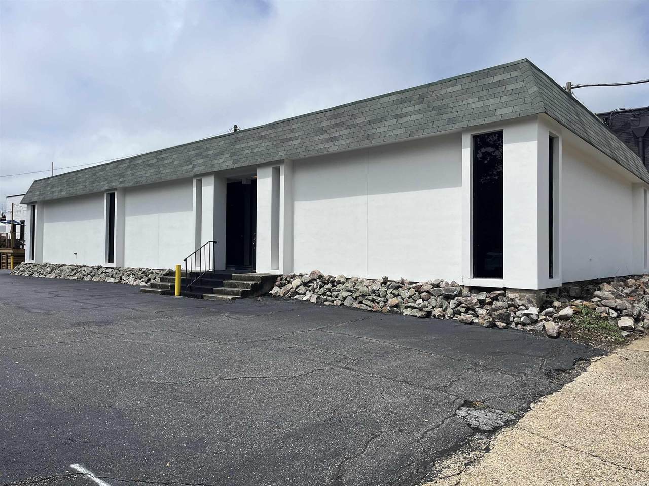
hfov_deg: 67.3
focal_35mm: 26
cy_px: 243
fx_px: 487
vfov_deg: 53.1
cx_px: 324
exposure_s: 1/6173
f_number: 1.6
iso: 50
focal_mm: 5.1
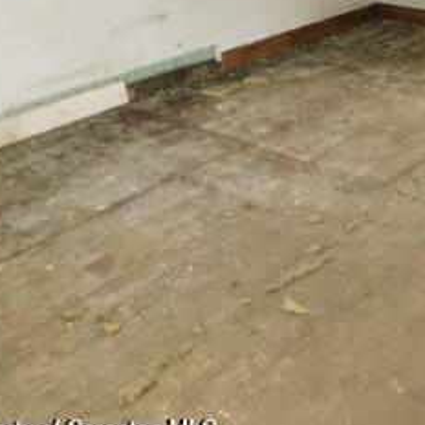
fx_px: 778
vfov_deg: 29.1
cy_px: 29
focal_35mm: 56
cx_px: 441
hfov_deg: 28.4
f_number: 3
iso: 200
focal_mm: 4
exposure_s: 1/30
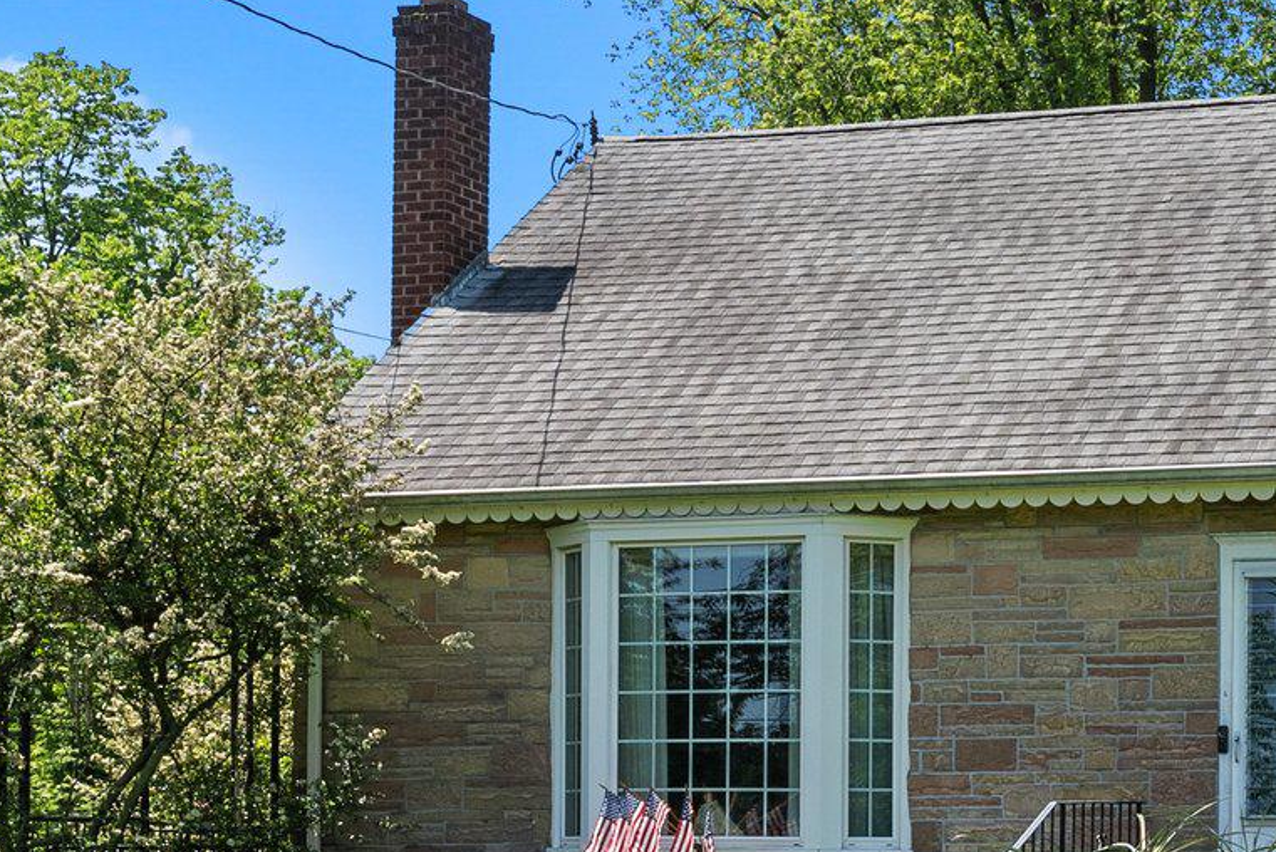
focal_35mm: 78
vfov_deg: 17.5
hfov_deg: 24.8
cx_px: 1266
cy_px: 538
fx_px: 2766
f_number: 11
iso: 800
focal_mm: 29
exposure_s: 1/400
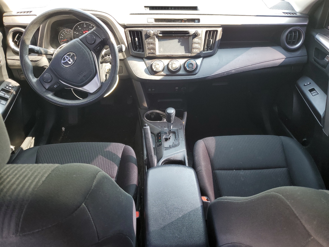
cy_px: 124
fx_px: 247
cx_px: 164
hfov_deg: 67.3
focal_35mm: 26
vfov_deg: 53.1
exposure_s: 1/60.2
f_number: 1.5
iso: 51
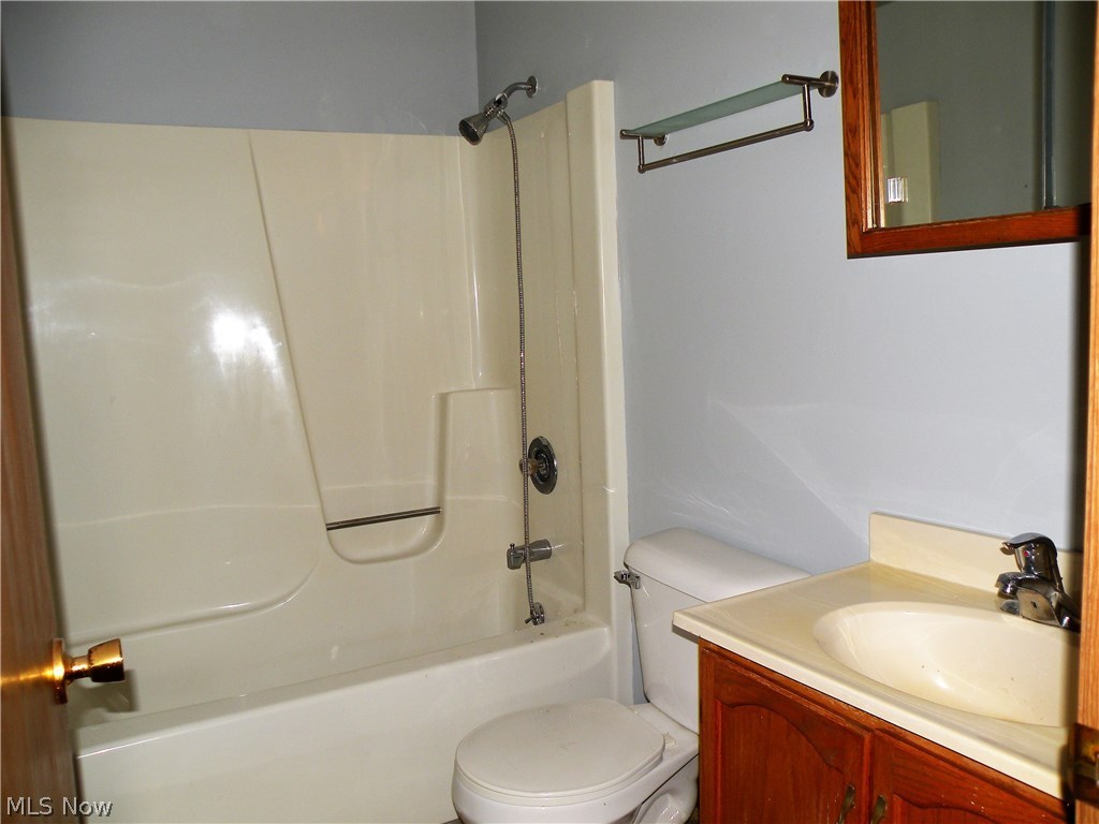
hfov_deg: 65.3
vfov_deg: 51.4
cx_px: 550
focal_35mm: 27
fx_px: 857
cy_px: 412
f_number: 2.8
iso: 64
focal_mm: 4.7
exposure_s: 1/60
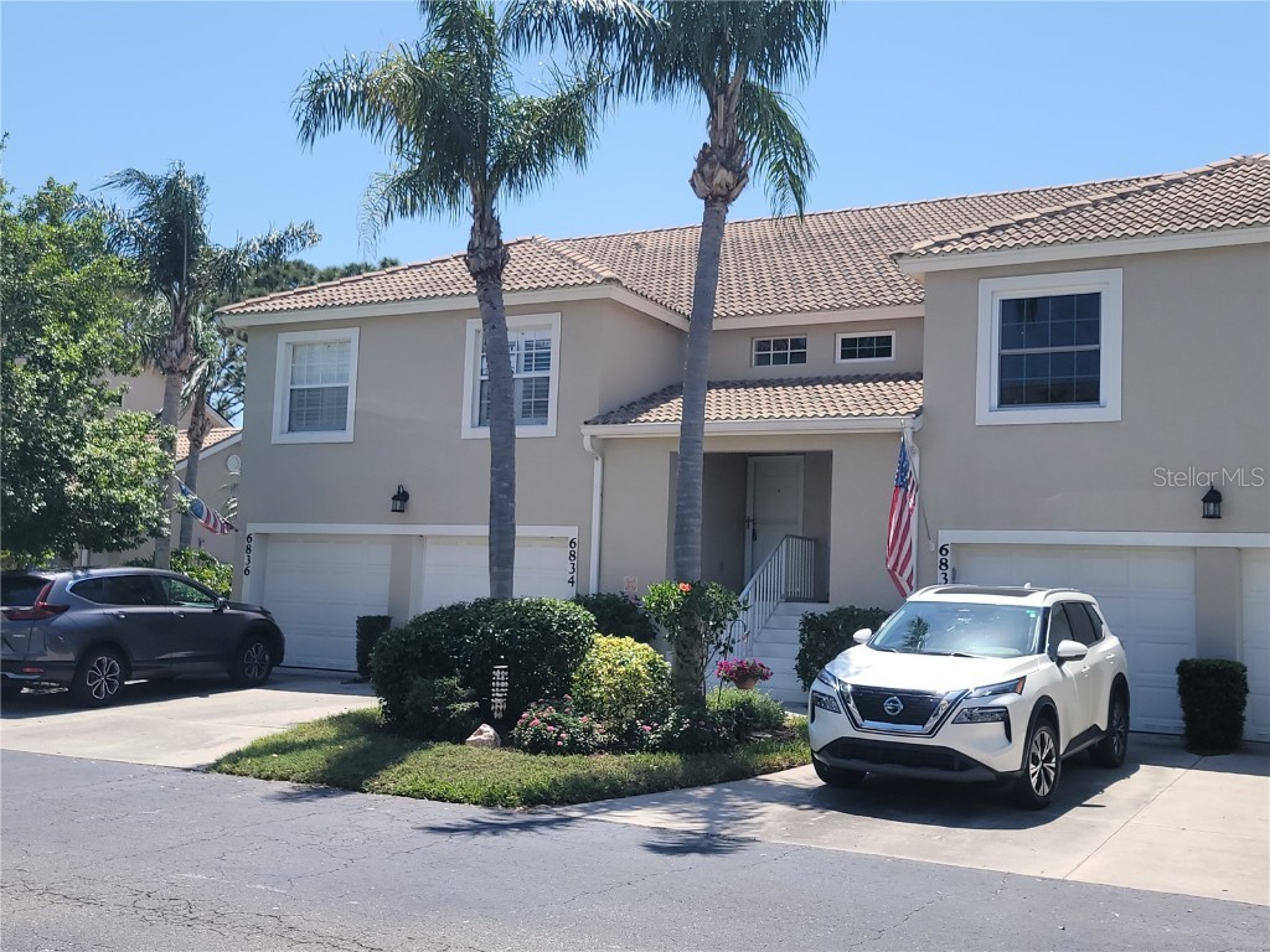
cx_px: 635
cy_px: 476
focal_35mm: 24
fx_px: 881
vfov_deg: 56.8
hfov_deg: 71.6
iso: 16
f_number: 1.8
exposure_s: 1/765
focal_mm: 6.7
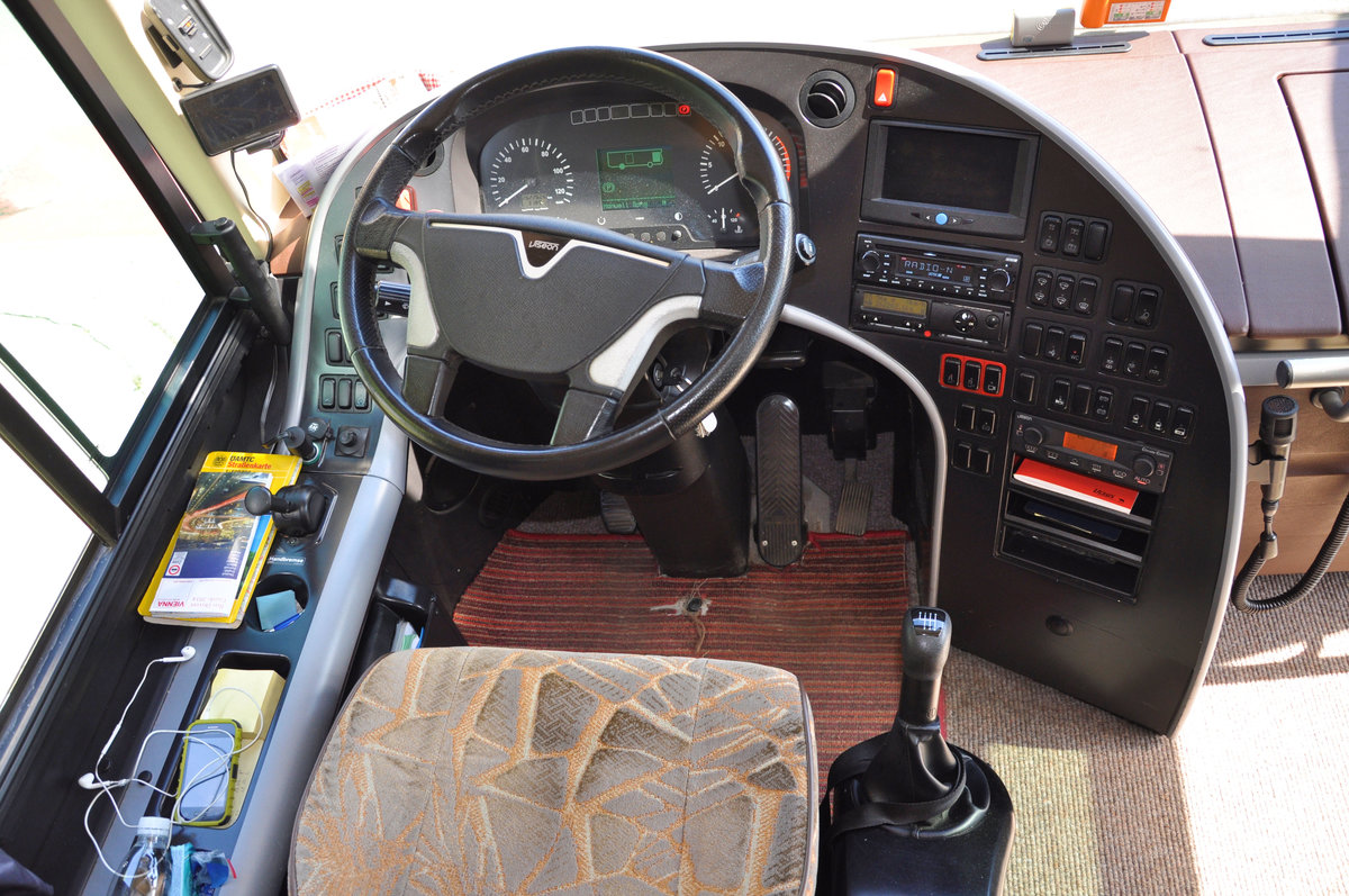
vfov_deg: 47.8
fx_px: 1011
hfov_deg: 67.4
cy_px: 448
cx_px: 674
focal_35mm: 27
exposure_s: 1/200
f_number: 3.5
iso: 360
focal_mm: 18
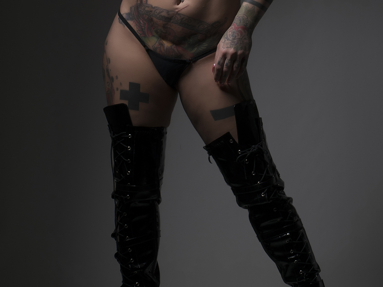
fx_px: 1173
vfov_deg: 13.9
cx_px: 229
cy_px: 69
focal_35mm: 106
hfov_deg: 18.5
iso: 100
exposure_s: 1/200
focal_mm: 40
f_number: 18
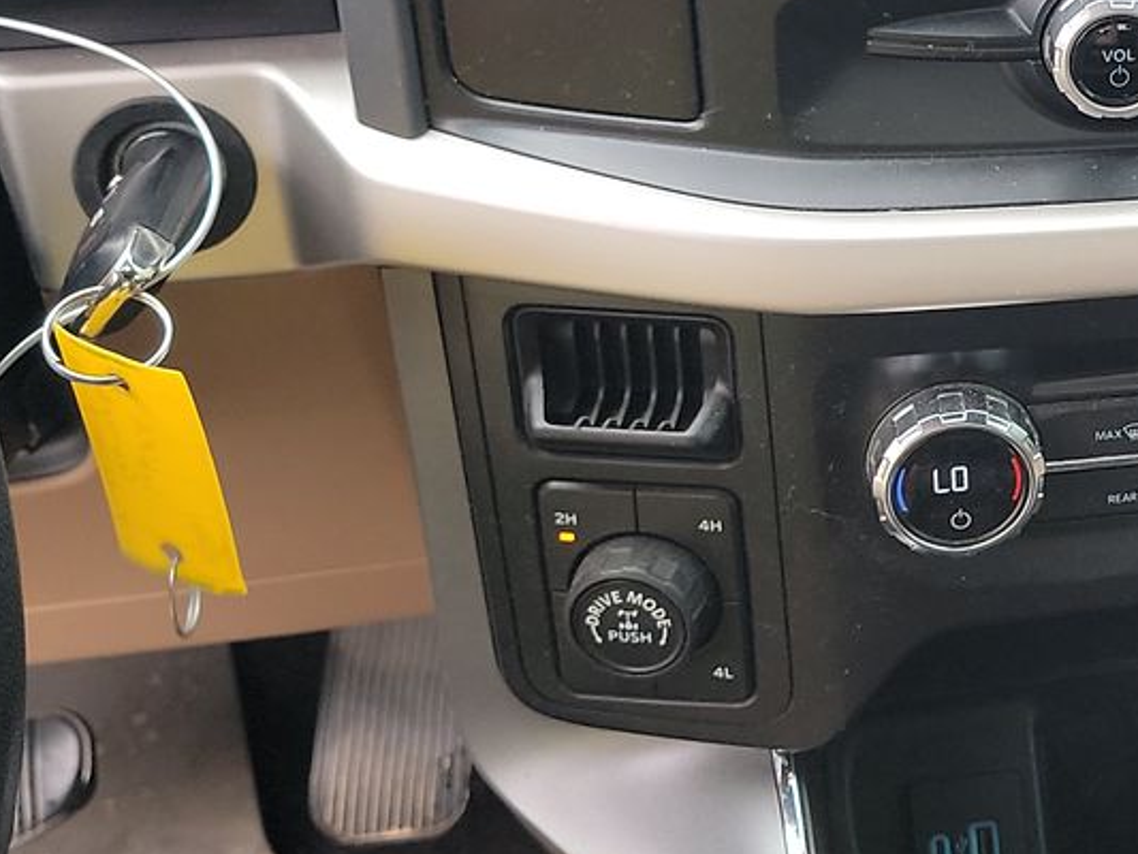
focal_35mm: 72
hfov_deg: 24.8
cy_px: 233
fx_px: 2368
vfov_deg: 20.3
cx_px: 1307
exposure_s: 1/59
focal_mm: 6.7
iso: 181
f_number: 1.8
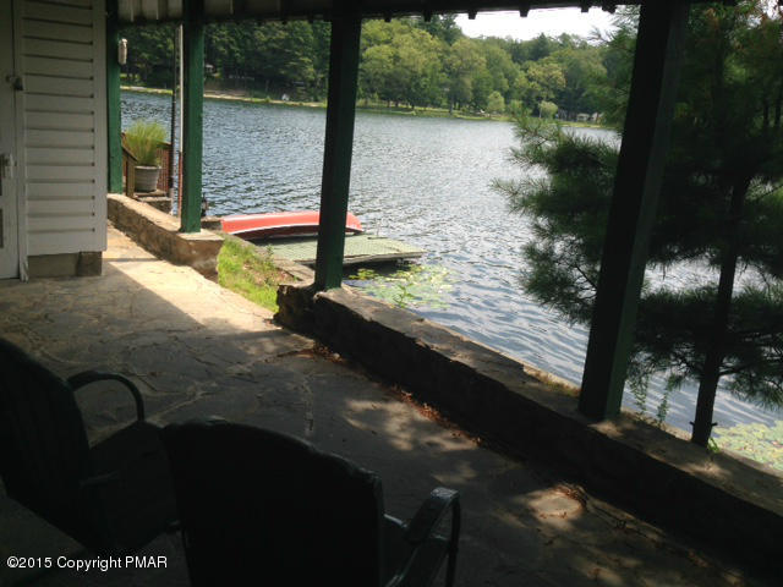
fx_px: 746
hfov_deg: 55.4
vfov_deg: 42.9
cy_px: 294
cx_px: 392
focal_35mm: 33
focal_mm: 4.12
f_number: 2.4
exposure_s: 1/951
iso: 50
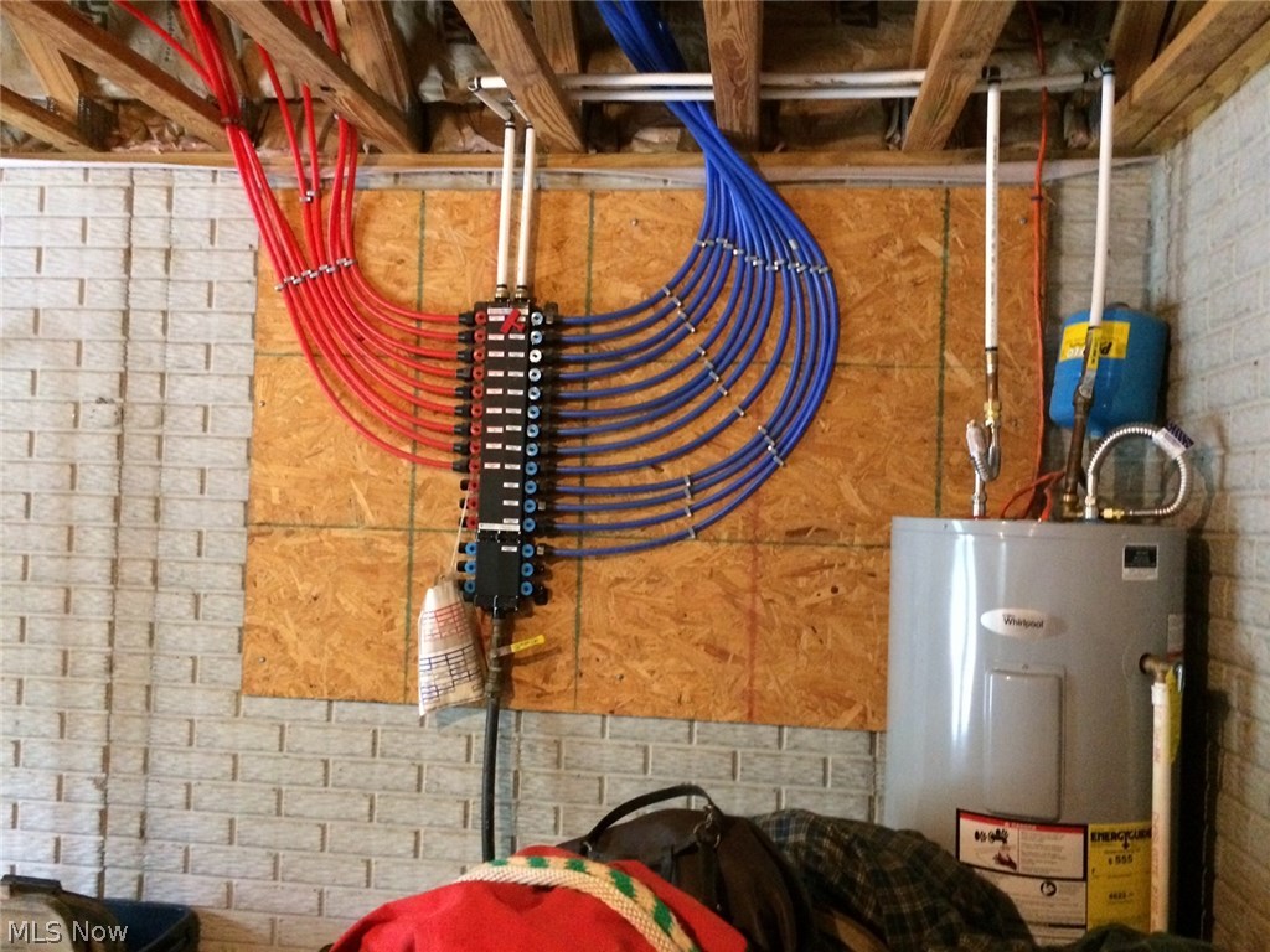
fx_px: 1064
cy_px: 476
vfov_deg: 48.2
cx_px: 635
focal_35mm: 29
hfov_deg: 61.7
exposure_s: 1/15
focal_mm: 4.15
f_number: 2.2
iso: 400
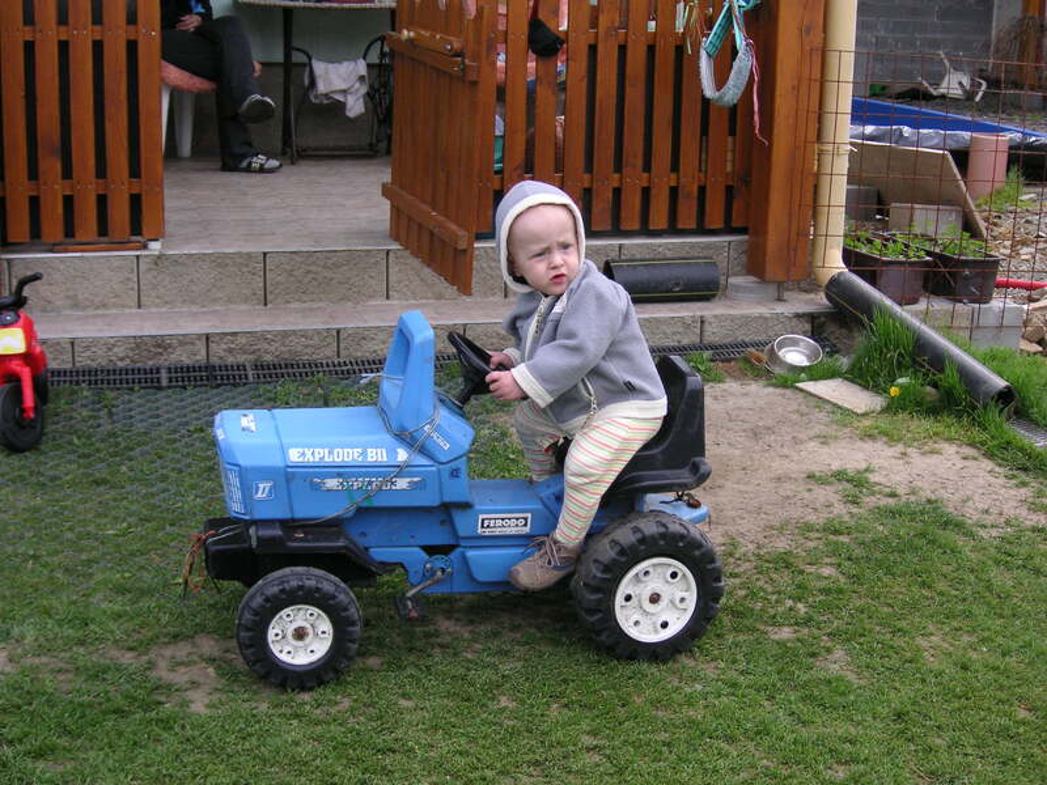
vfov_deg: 29.1
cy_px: 392
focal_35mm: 50
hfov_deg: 38.2
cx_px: 524
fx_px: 1512
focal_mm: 8.4
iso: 50
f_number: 3.4
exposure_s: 1/250
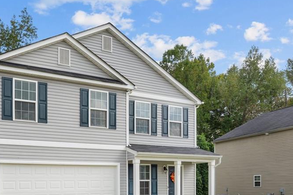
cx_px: 81
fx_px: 301
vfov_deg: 35.6
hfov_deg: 50.2
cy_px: 130
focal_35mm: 37
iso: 160
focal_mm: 24
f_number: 9
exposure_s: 1/250
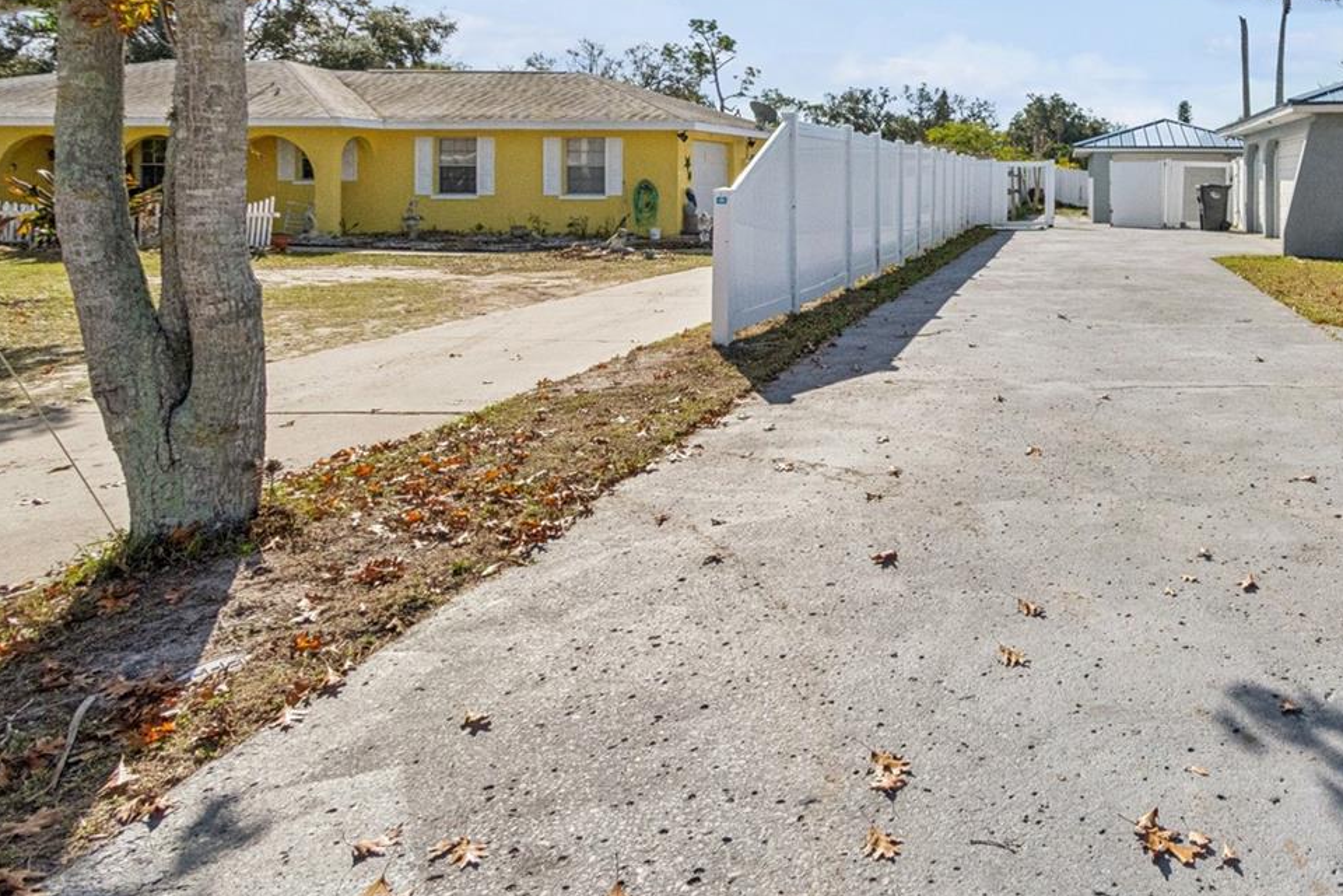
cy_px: 259
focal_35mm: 25
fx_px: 933
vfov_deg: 49.8
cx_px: 1091
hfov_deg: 64.6
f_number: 7.1
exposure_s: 1/8000
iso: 640
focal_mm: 10
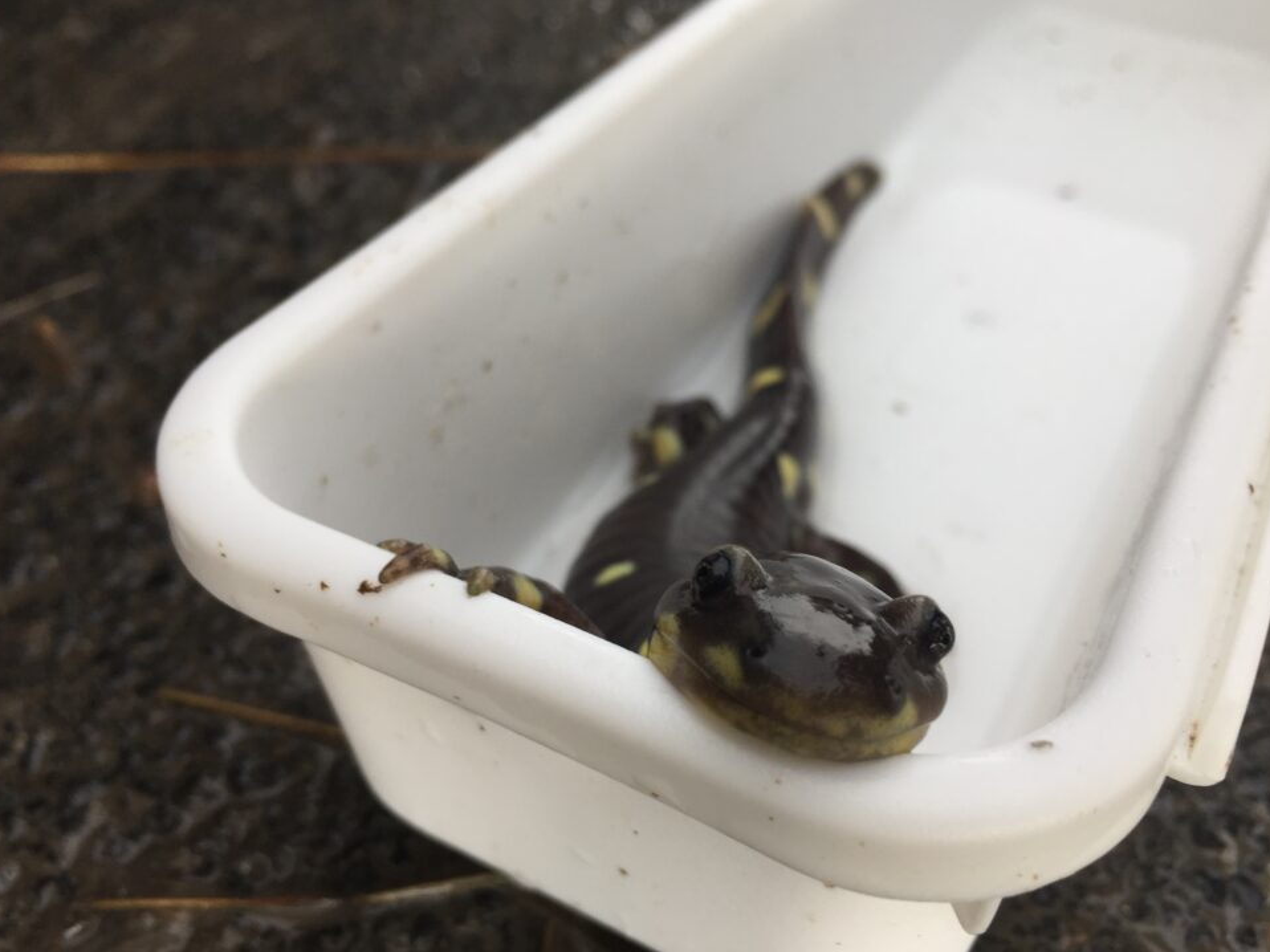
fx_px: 1137
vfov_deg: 45.4
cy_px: 464
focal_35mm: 31
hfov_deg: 58.3
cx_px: 663
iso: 32
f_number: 2.2
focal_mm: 4.15
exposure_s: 1/120
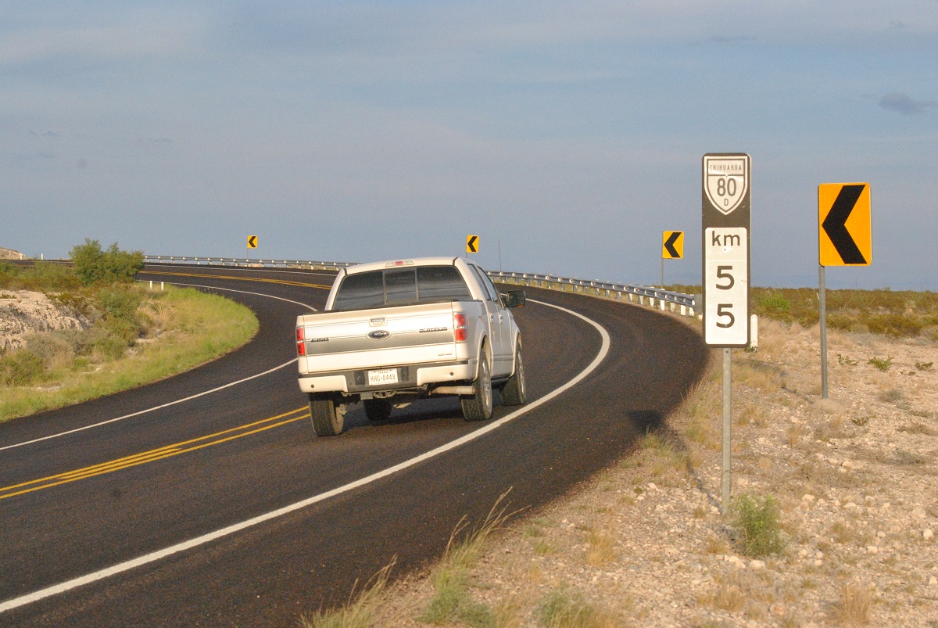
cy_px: 314
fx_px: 2739
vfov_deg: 13.1
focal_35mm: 105
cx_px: 469
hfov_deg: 19.4
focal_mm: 70
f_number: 9
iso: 1600
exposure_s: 1/1250
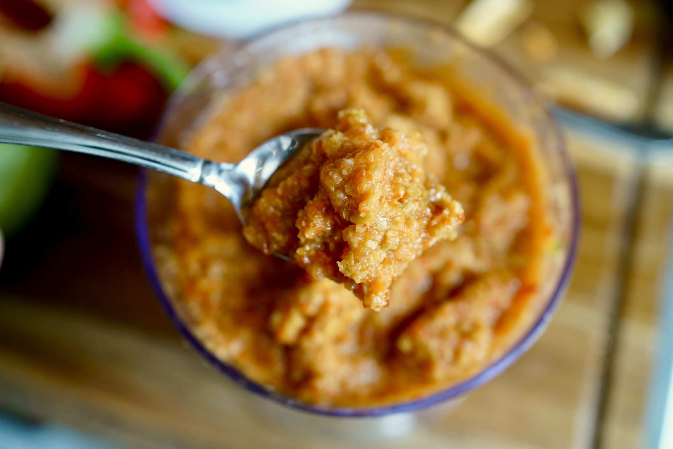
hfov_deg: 54.4
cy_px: 224
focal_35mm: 35
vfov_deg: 37.9
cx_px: 336
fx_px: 654
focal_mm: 35
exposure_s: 1/60
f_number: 3.2
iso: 1600
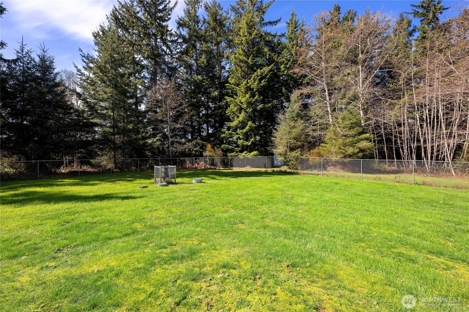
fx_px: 182
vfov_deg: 81.2
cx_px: 234
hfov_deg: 104.3
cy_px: 156
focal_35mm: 14
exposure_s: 1/400
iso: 400
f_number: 9
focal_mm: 14
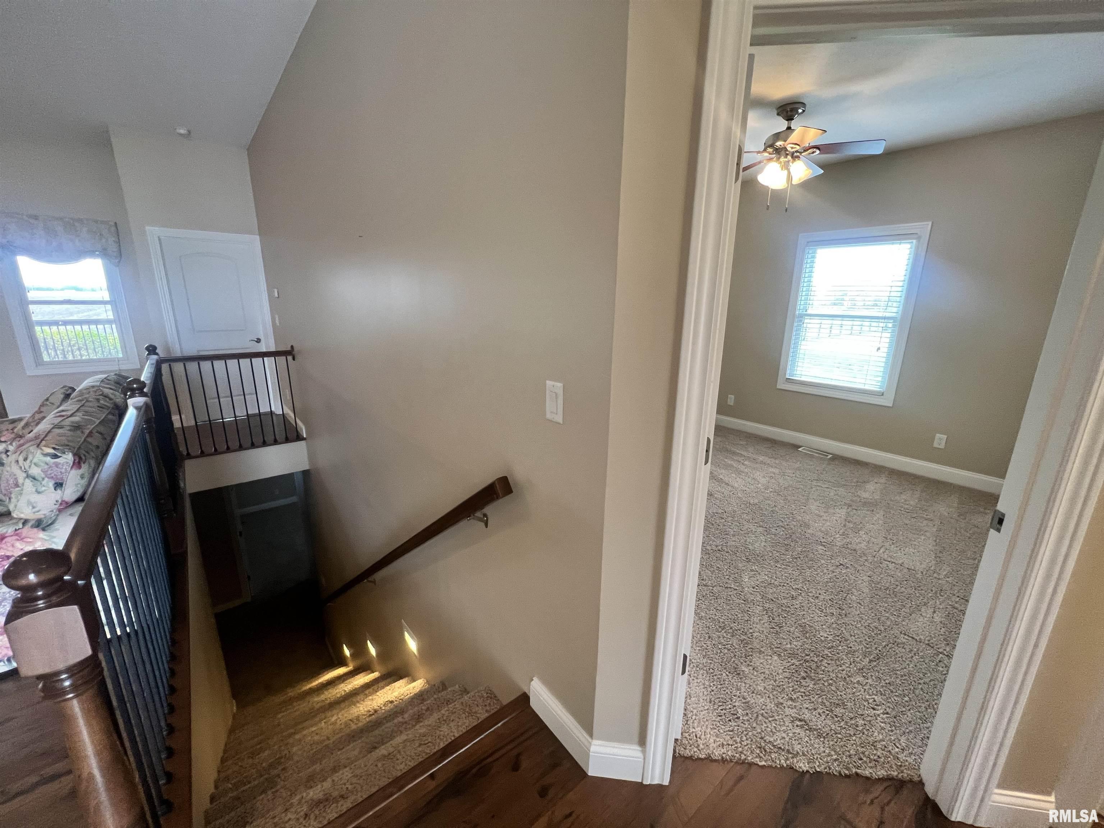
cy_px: 414
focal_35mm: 13
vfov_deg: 89.9
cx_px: 552
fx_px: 415
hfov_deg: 106.2
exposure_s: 1/60
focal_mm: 1.57
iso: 250
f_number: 1.8
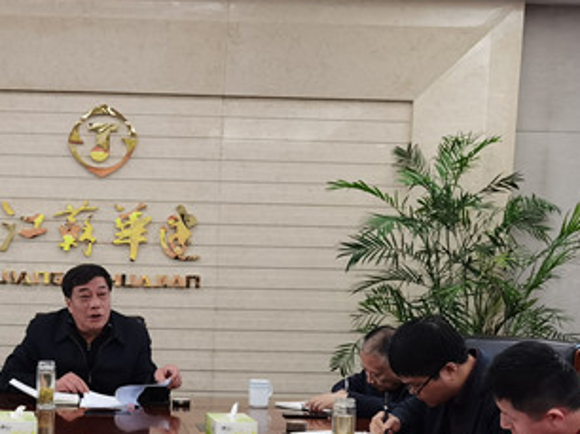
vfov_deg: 20.9
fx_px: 1138
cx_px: 100
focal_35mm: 68
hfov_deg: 27.9
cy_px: 424
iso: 200
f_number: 1.9
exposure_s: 1/100
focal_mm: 6.71
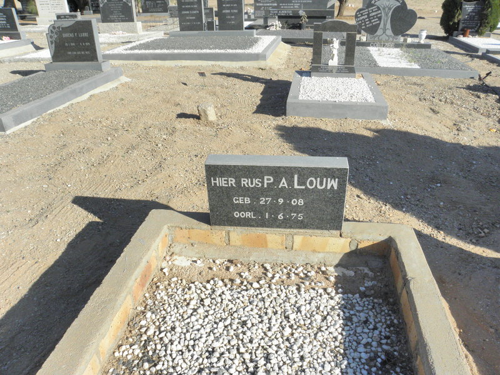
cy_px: 188
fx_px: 376
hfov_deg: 67.3
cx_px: 250
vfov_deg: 53.1
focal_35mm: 26
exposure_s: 1/640
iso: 200
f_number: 6.3
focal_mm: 4.6
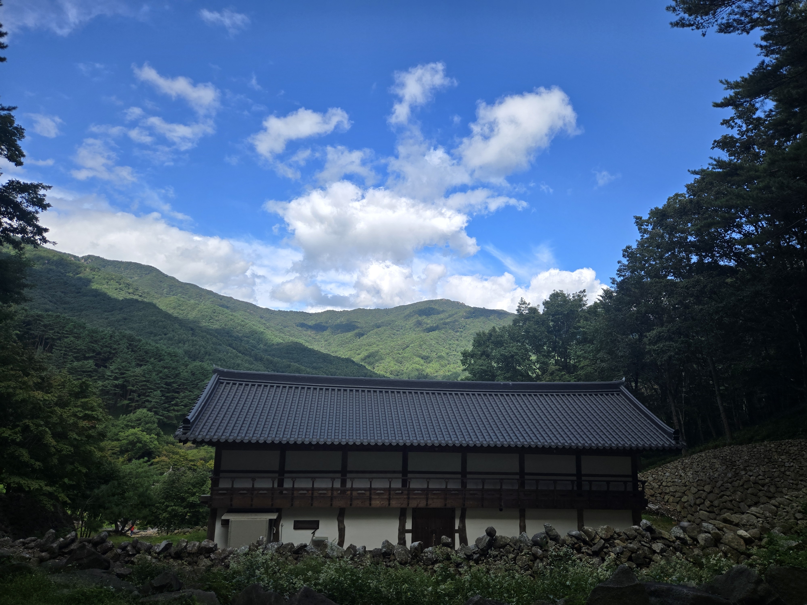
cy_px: 302
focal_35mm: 23
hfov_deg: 73.9
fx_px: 536
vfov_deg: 58.9
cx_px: 404
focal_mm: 5.4
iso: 64
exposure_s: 1/2921
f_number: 1.8
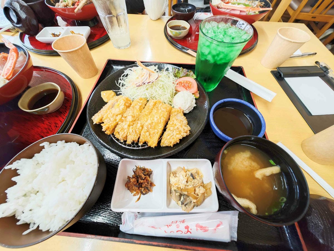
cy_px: 126
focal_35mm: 12
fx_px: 116
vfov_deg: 94.5
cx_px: 167
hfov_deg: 110.5
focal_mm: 2.03
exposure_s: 1/40
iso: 250
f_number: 1.8
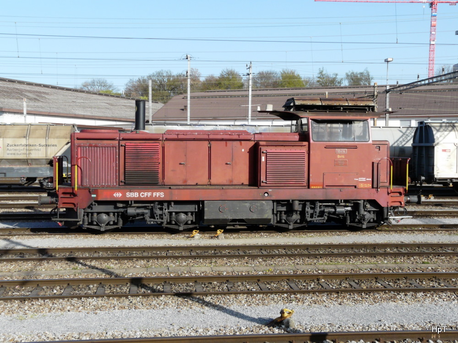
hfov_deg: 40.4
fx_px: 622
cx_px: 229
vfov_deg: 30.9
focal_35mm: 47
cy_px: 172
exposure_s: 1/320
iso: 100
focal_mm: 7.7
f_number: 5.6
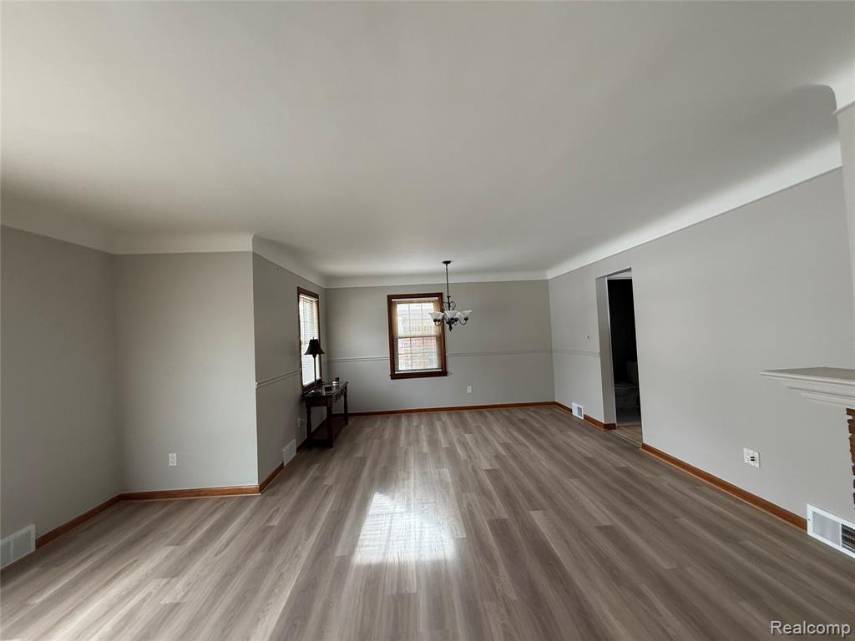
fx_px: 346
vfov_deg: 85.7
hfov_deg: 102.1
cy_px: 320
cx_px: 428
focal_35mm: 14
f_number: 2.2
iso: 200
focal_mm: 2.22
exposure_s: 1/99
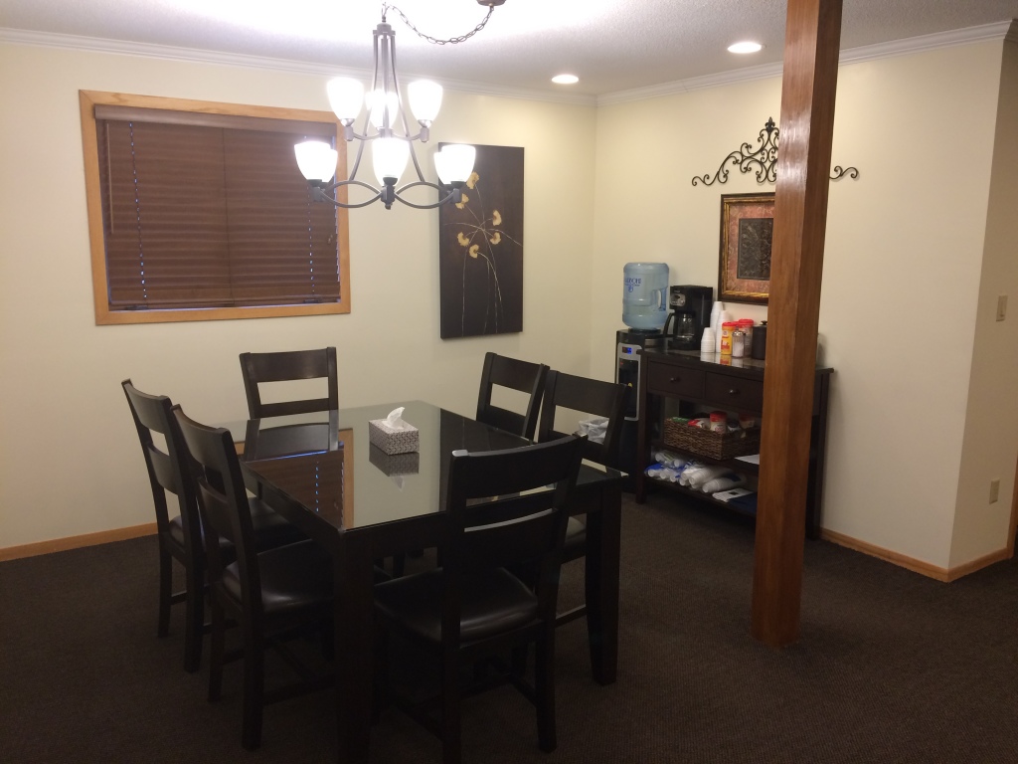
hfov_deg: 61.7
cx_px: 509
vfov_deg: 48.2
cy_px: 382
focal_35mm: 29
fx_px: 853
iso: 80
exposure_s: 1/30
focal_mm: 4.15
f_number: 2.2
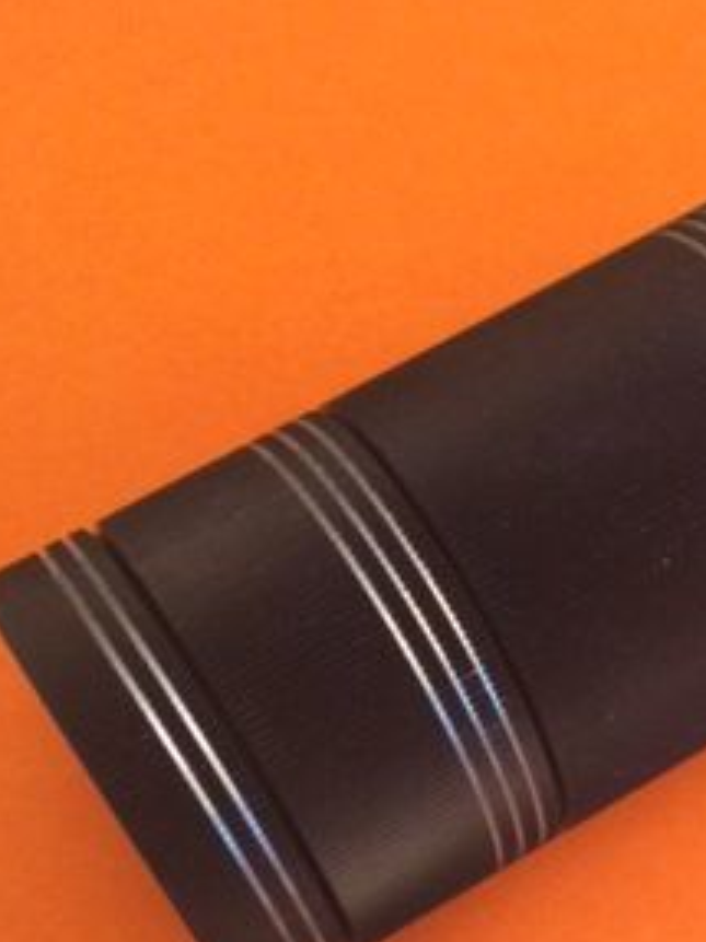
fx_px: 1823
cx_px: 719
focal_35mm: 67
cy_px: 978
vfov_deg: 27.1
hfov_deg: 21.1
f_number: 2.2
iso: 320
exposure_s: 1/20
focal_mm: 4.12
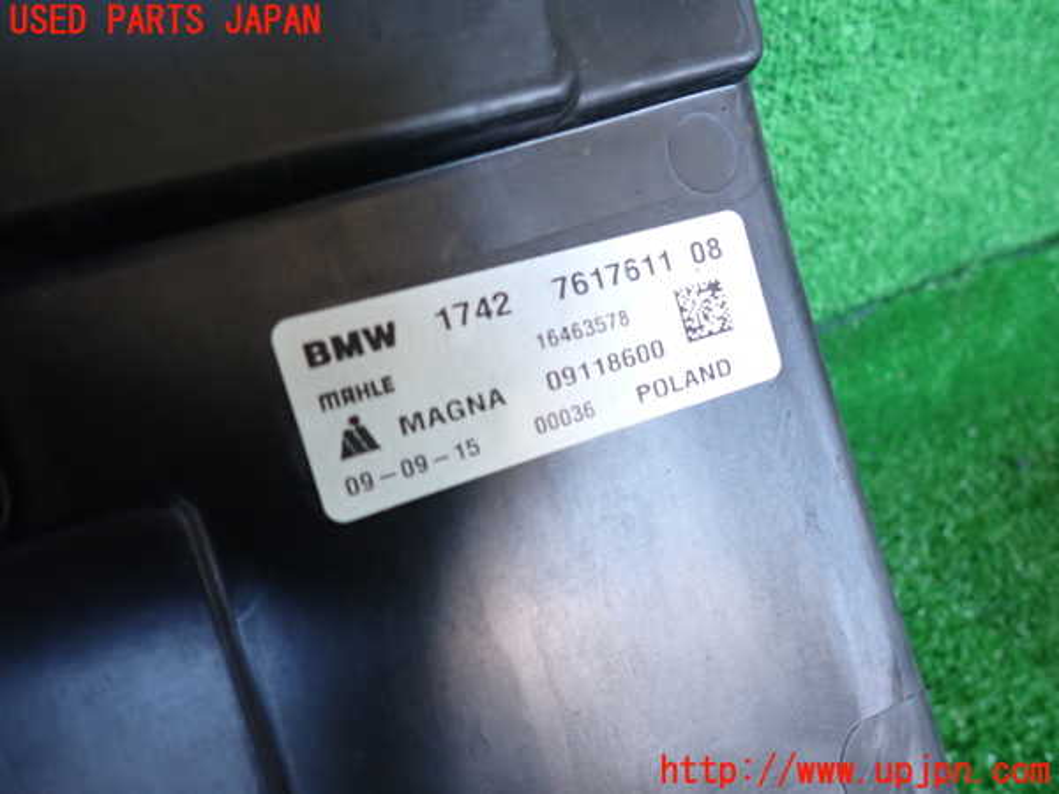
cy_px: 397
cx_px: 530
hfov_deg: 69.4
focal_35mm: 25
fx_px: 765
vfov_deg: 54.9
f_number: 2
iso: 250
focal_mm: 4.5
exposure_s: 1/30
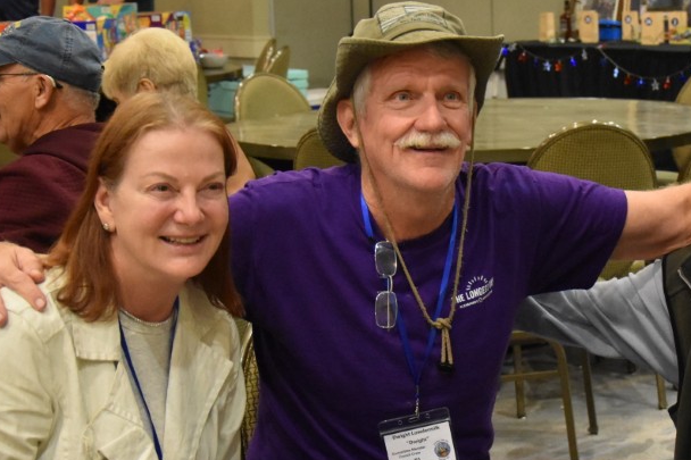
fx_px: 1746
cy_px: 193
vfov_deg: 15.0
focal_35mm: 91
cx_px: 496
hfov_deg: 22.2
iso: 4500
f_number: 4.2
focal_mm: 32
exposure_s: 1/60
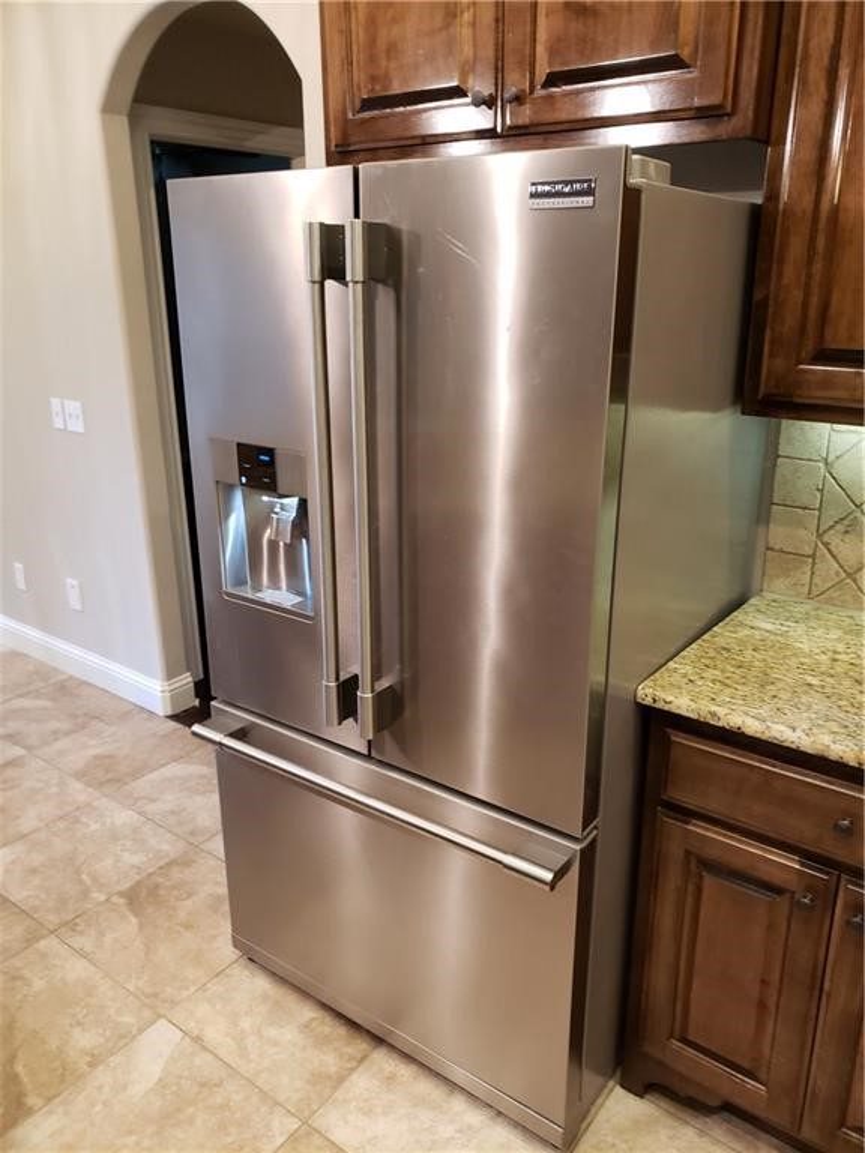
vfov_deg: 67.3
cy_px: 576
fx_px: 866
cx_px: 432
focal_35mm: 26
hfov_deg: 53.1
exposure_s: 1/30
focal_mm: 4.3
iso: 250
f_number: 2.4
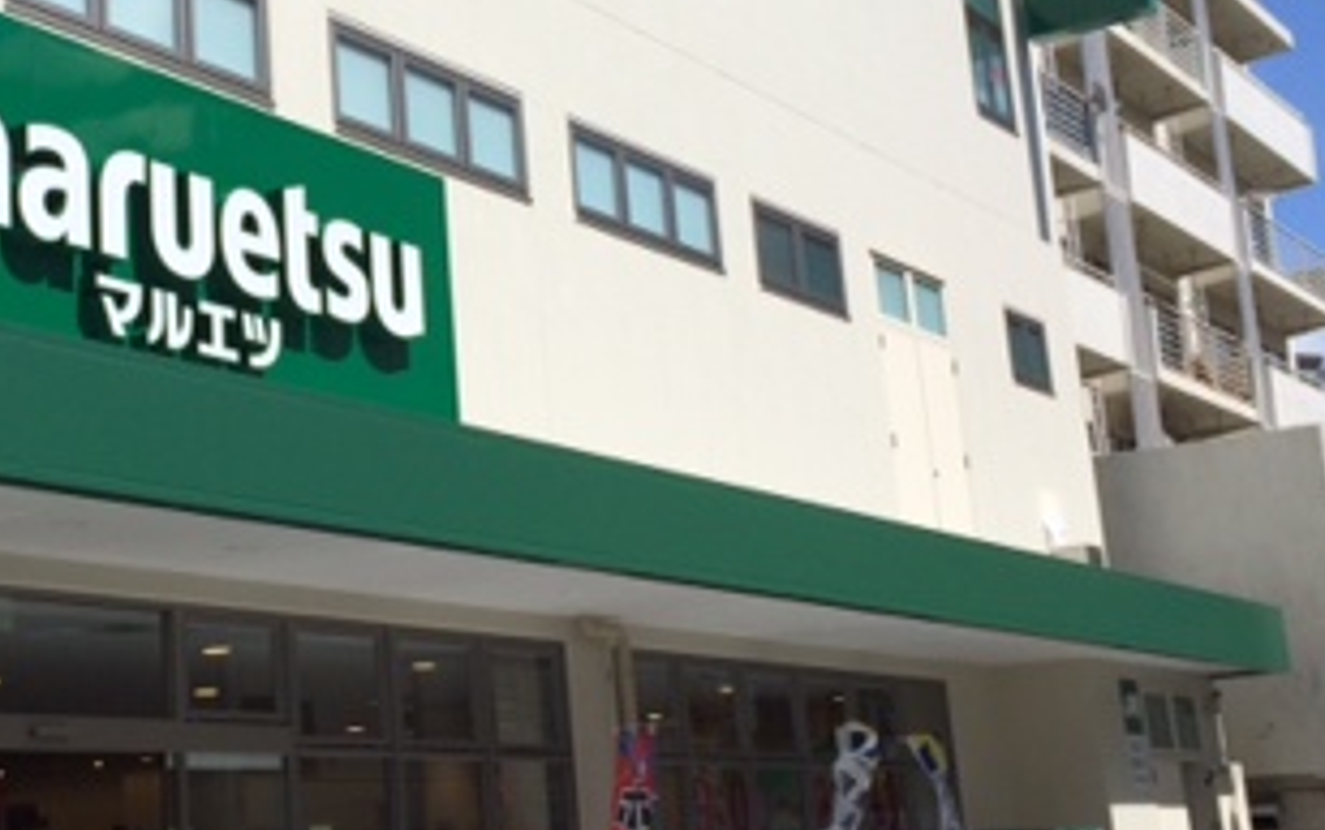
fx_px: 2385
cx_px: 310
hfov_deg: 30.5
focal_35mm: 66
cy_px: 275
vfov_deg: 19.7
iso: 32
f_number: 2.2
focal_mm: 4.12
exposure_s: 1/3165
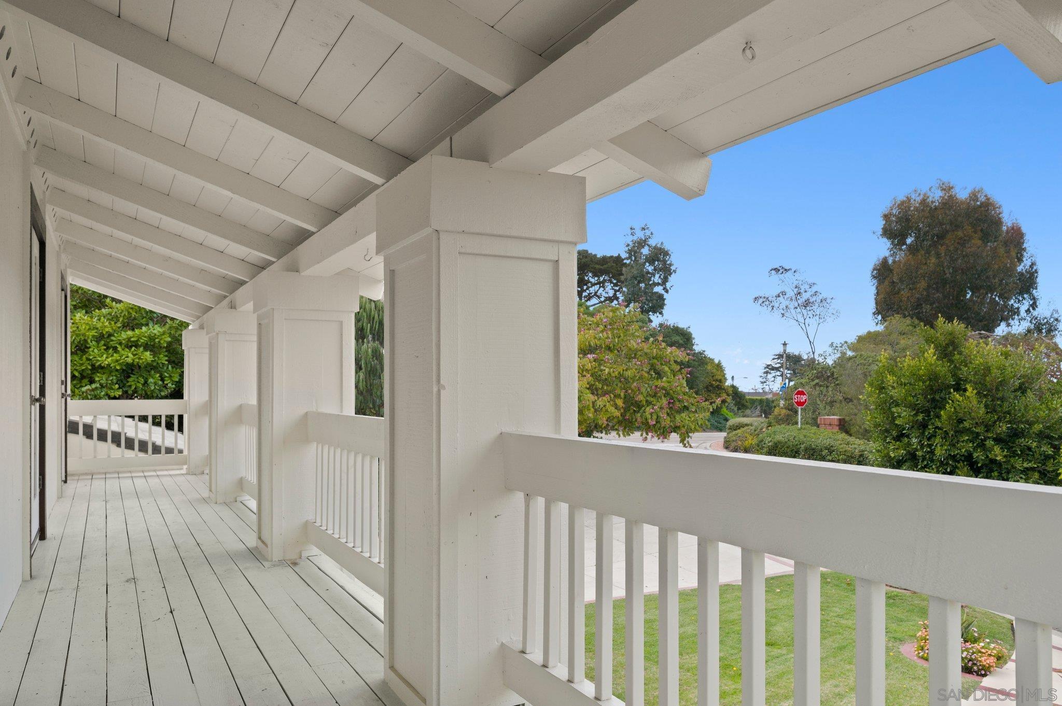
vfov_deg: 54.0
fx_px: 693
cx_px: 531
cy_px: 353
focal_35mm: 24
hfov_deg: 74.9
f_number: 8
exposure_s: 1/250
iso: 400
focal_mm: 23.5
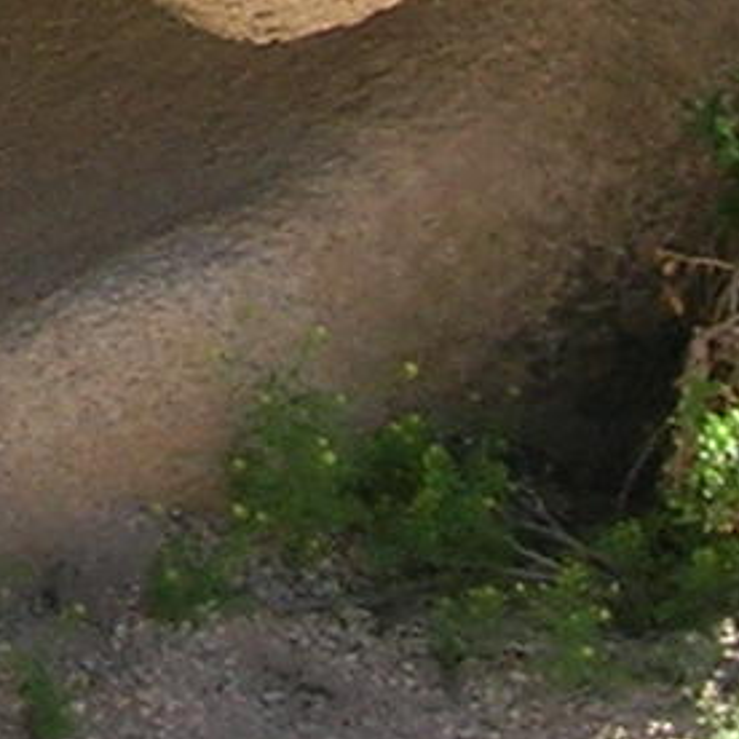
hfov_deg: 7.0
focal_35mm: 249
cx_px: -203
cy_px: -988
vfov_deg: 6.7
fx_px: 6014
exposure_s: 1/147
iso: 50
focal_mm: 5.7
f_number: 4.9
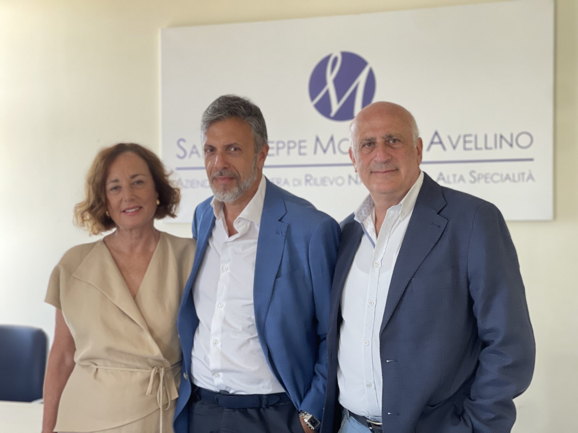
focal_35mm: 64
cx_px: 289
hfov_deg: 30.3
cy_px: 216
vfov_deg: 22.9
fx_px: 1069
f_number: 2.2
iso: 160
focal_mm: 7.5
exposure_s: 1/50
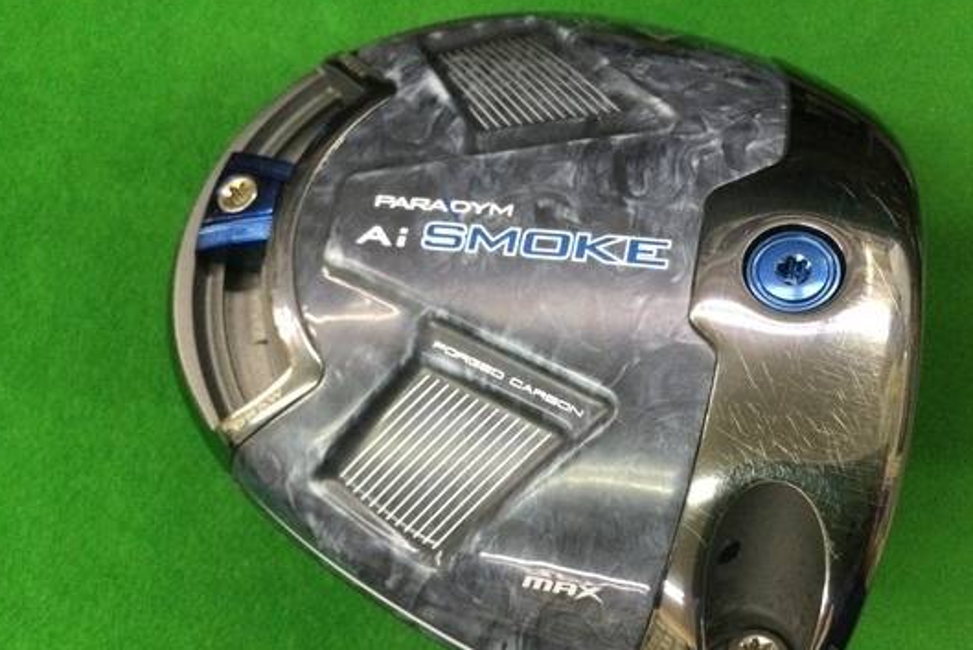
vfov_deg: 34.0
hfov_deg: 49.5
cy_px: 418
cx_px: 537
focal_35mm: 39
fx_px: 1054
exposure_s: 1/30
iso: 100
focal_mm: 3.3
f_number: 2.4
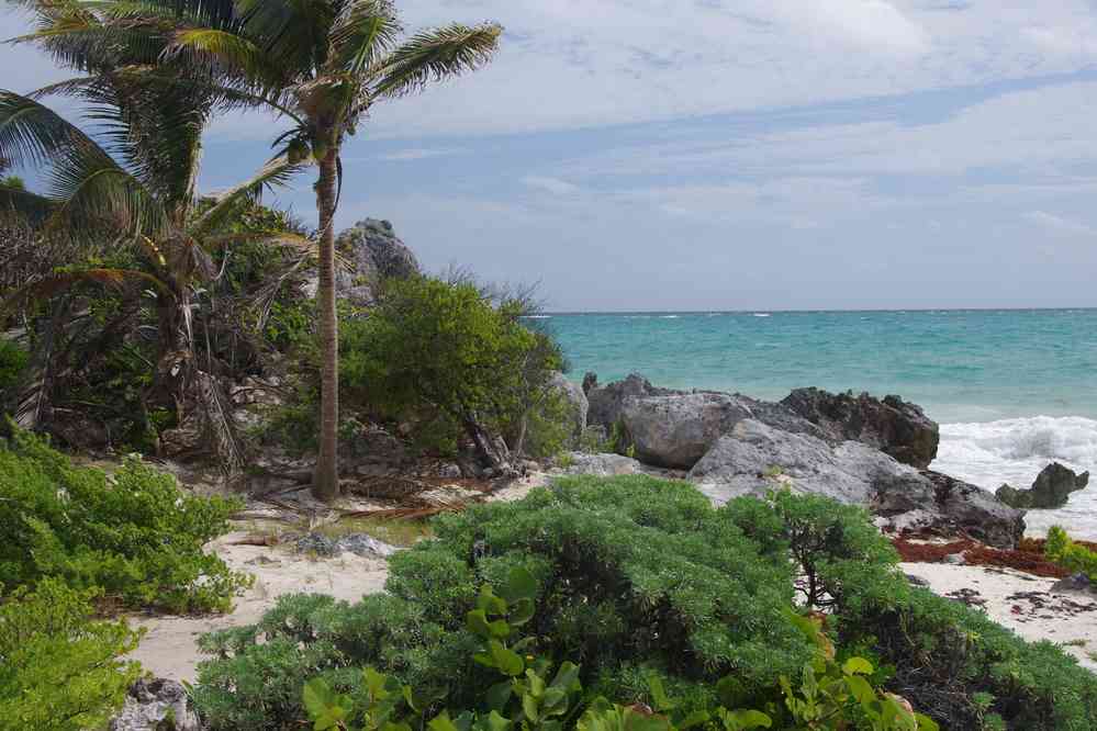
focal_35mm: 52
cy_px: 366
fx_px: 1600
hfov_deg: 37.9
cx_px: 548
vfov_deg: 25.8
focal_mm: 35
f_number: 14
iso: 200
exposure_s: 1/80
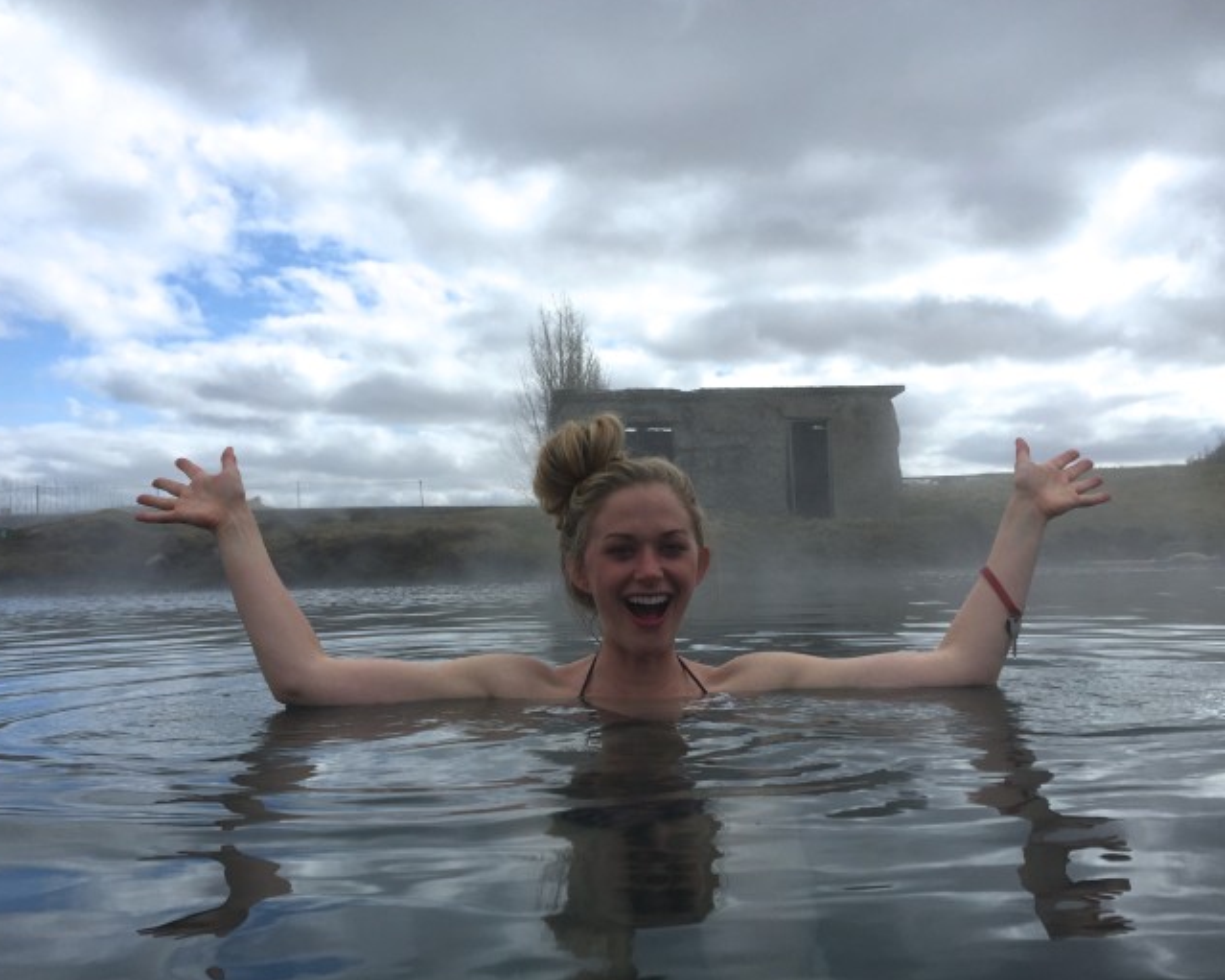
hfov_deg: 57.2
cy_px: 490
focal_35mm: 31
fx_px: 1124
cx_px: 613
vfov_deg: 47.1
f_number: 2.2
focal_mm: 4.15
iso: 32
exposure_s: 1/3300
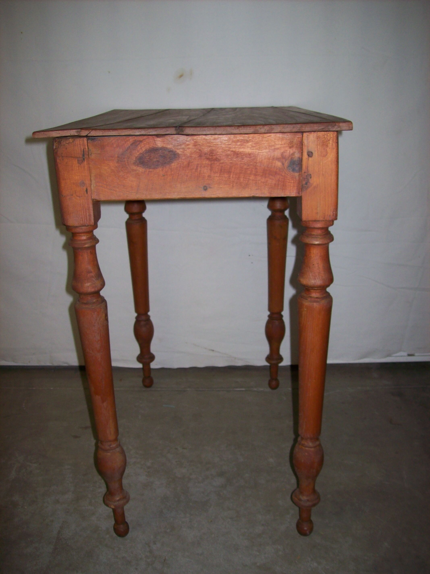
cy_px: 287
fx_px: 597
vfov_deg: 51.4
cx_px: 215
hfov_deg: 39.6
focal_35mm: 36
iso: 80
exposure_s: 1/64
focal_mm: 6
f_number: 2.7
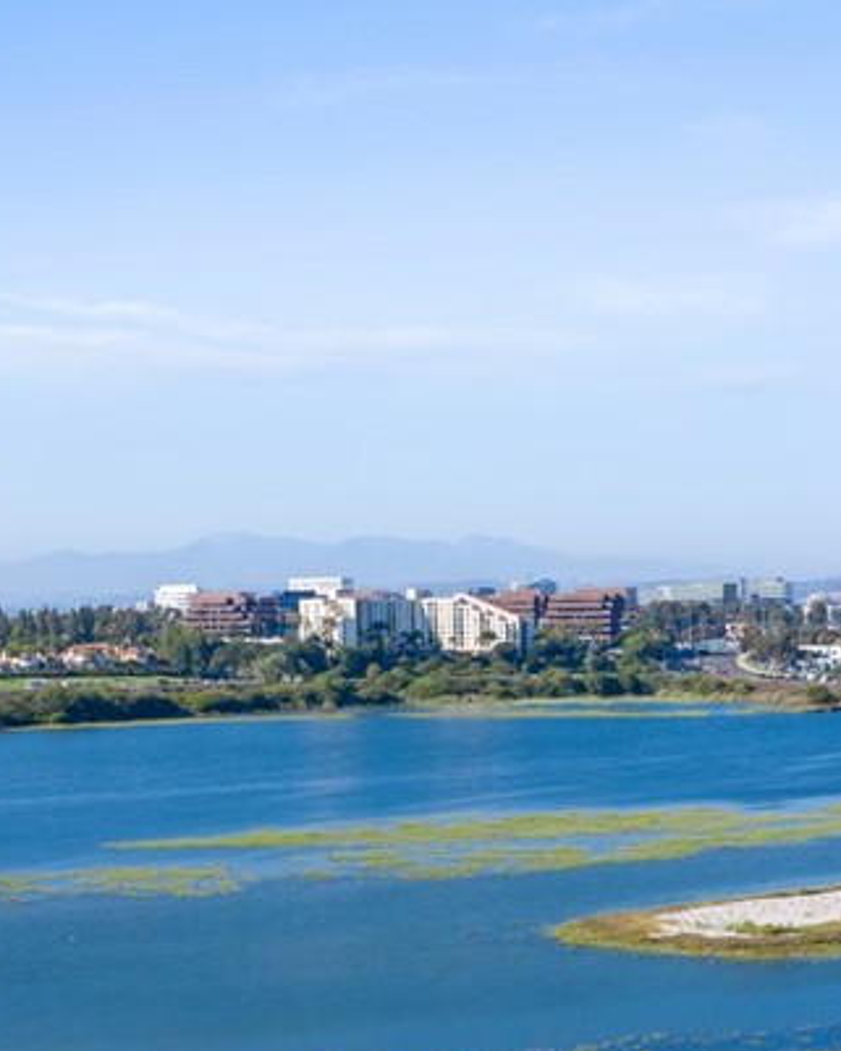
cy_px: 831
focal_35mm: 67
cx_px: 514
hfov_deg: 22.8
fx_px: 2084
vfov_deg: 27.8
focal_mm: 10.26
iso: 100
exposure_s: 1/50
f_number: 4
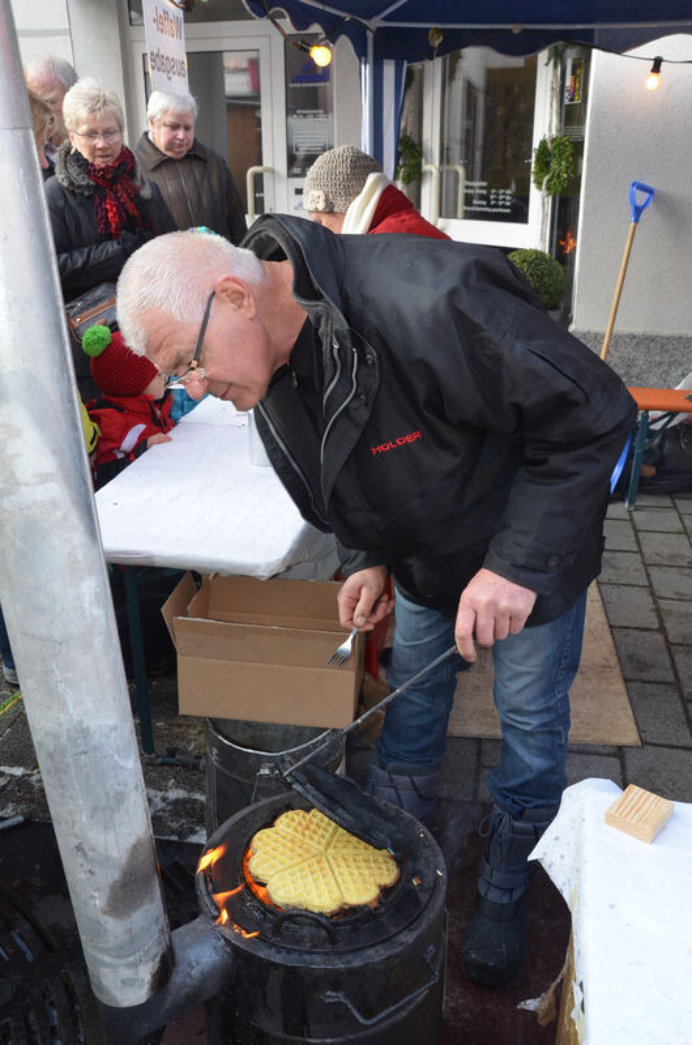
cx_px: 346
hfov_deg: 41.5
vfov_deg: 59.6
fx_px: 912
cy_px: 522
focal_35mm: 32
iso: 800
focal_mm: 21
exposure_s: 1/200
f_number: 6.7
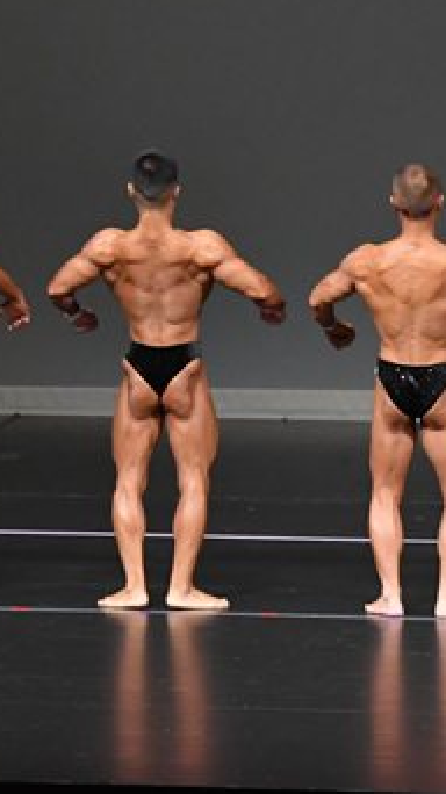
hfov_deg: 3.0
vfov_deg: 5.4
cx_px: 271
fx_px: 8401
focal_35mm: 399
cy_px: 272
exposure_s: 1/400
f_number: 5.6
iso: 4000
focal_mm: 112
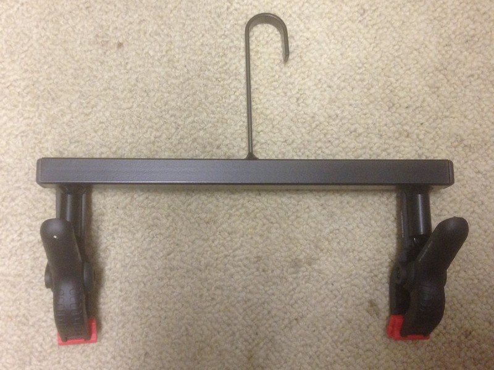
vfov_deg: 42.9
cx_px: 247
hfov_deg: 55.4
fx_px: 471
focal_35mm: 33
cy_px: 185
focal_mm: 4.12
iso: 200
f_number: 2.4
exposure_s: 1/20
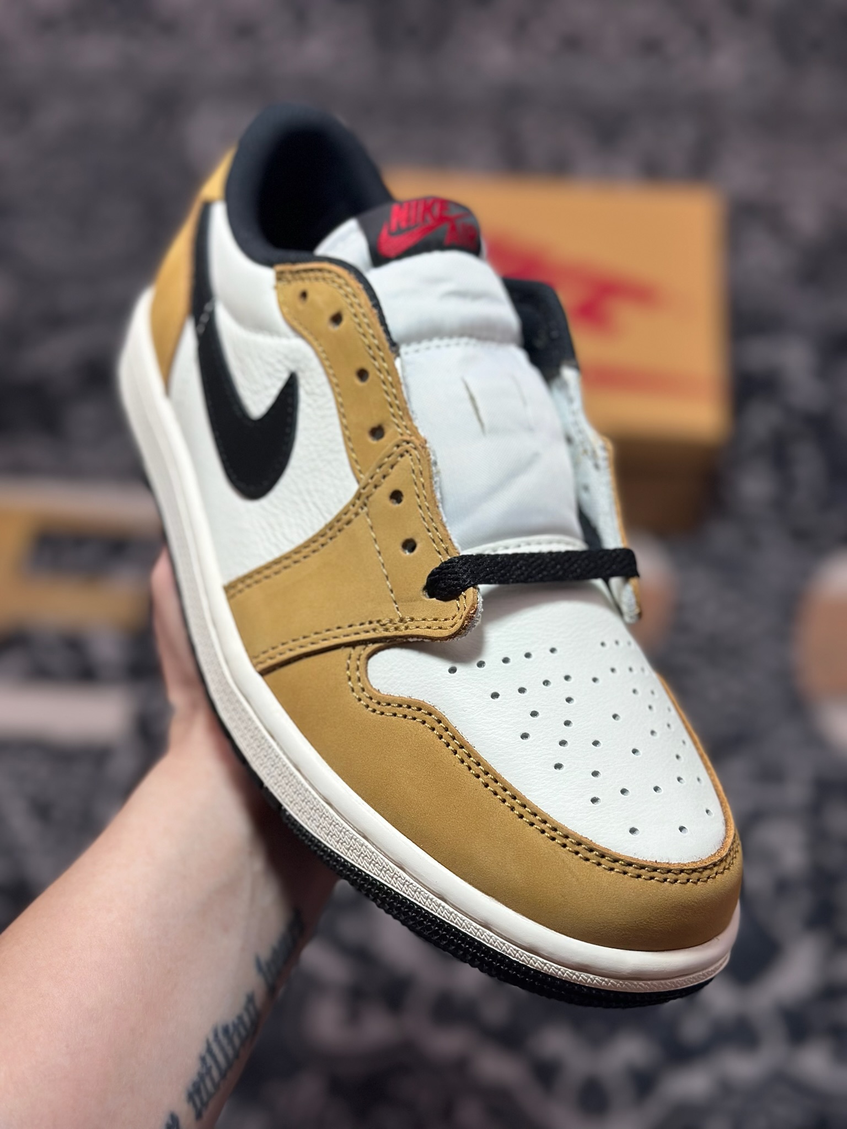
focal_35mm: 48
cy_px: 564
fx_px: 1566
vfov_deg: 39.7
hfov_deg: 30.3
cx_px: 424
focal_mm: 6.86
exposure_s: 1/843
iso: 80
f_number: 1.78
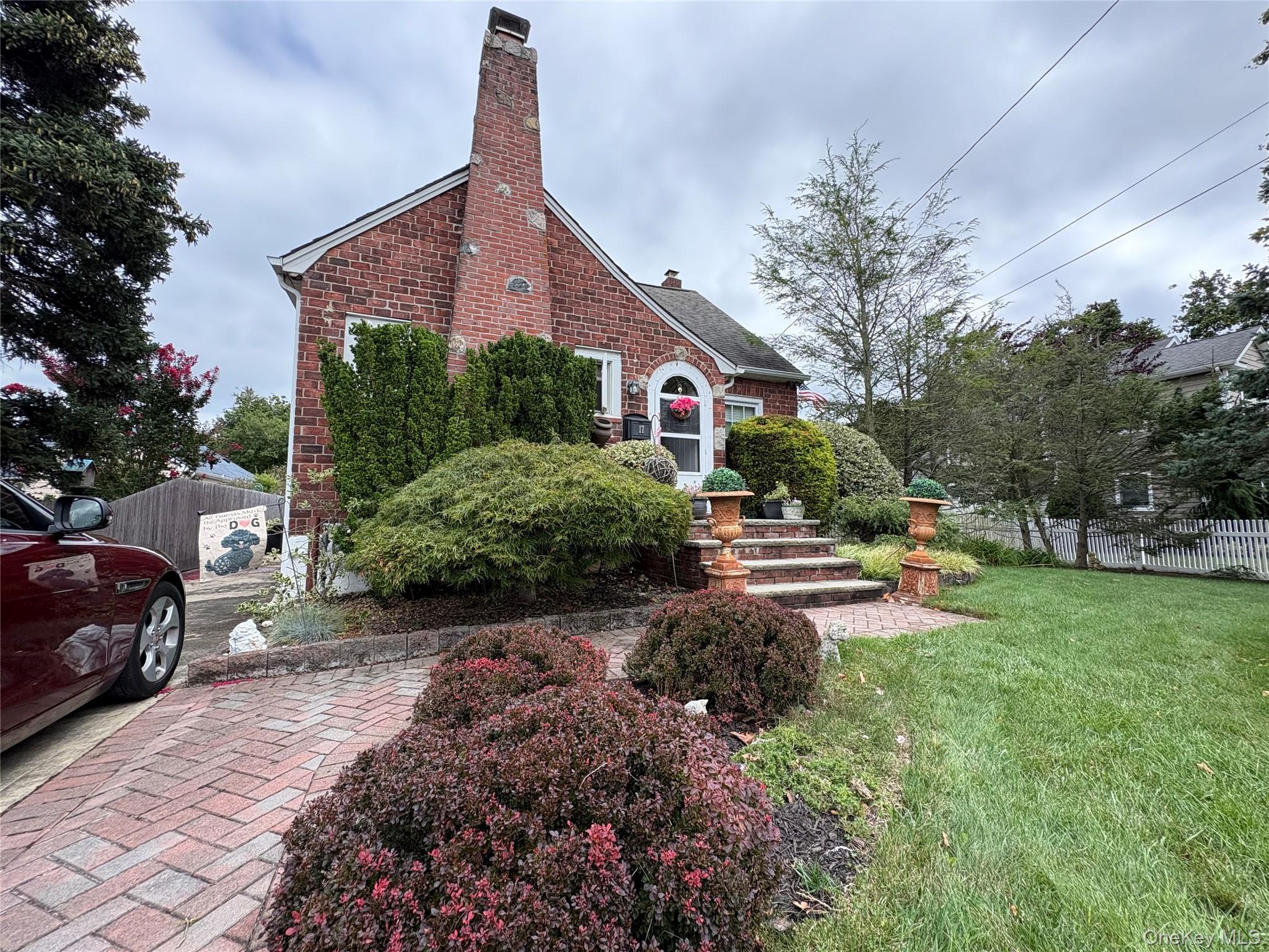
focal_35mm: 14
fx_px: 513
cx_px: 634
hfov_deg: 102.1
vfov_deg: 85.7
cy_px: 476
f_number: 2.2
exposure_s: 1/687
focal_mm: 2.22
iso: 64
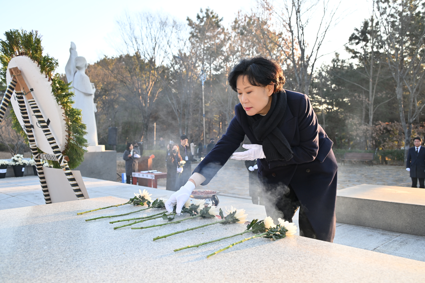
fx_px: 378
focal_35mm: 32
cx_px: 212
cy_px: 142
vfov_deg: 41.1
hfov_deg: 58.7
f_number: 6.3
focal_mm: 32
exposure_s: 1/250
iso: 640
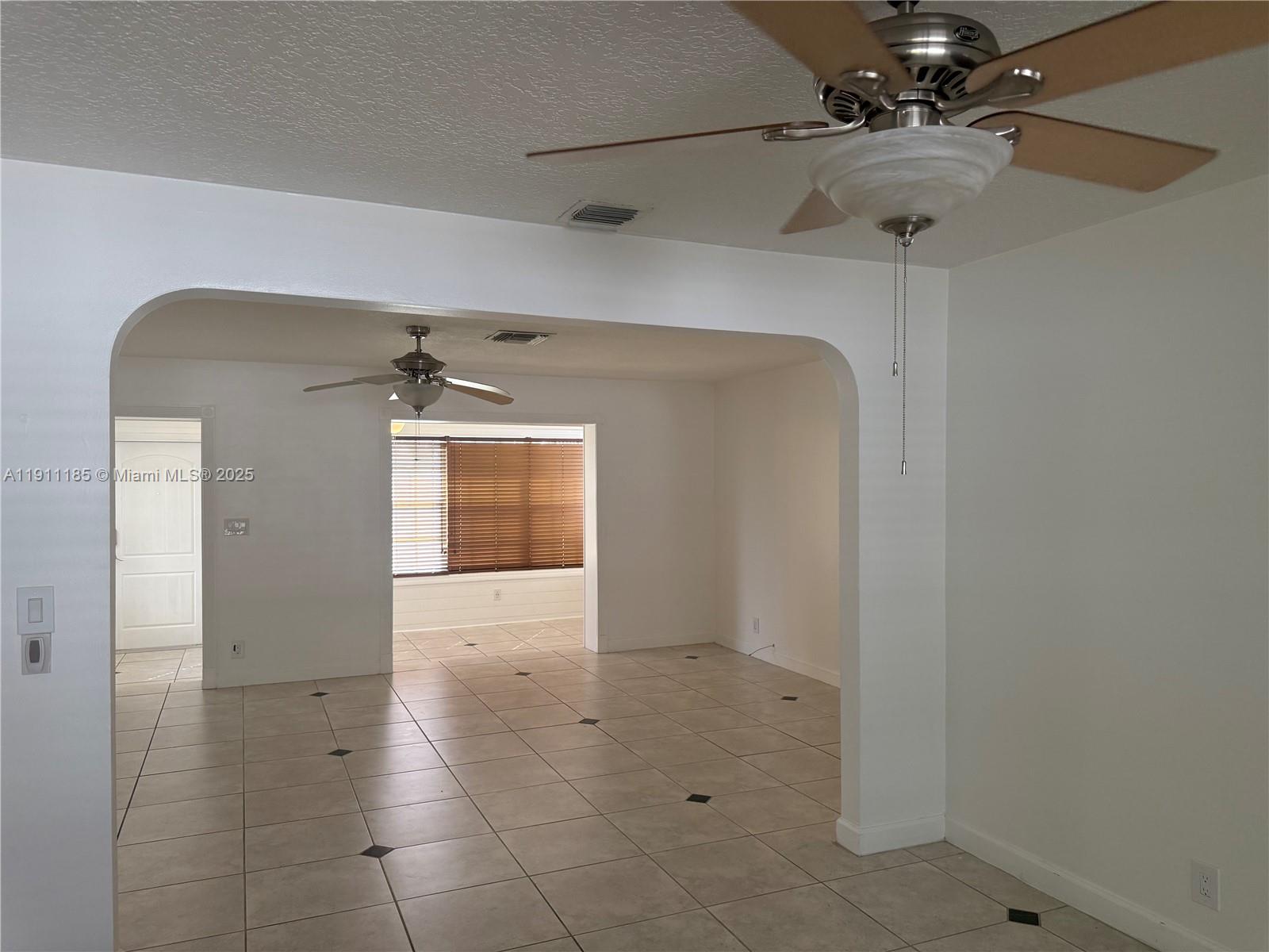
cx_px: 634
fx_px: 880
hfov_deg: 71.6
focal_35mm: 24
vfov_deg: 56.8
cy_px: 476
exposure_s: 1/132
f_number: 1.78
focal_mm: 6.76
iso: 200
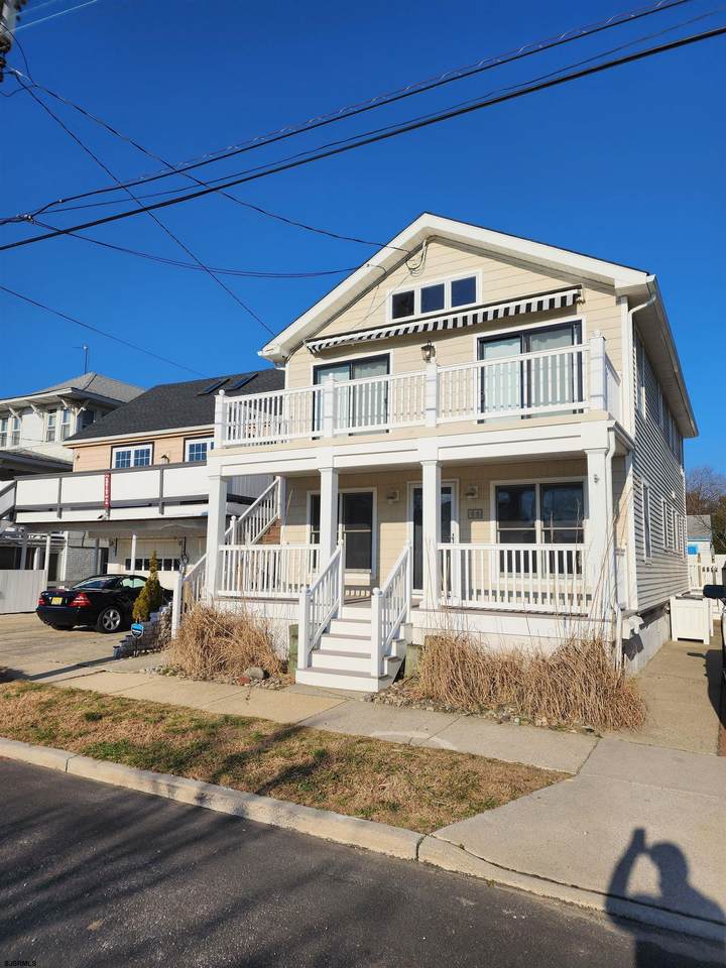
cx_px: 363
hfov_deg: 58.9
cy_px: 484
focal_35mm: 23
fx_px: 643
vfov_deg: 73.9
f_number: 1.8
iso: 12
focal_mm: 6.4
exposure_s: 1/2593
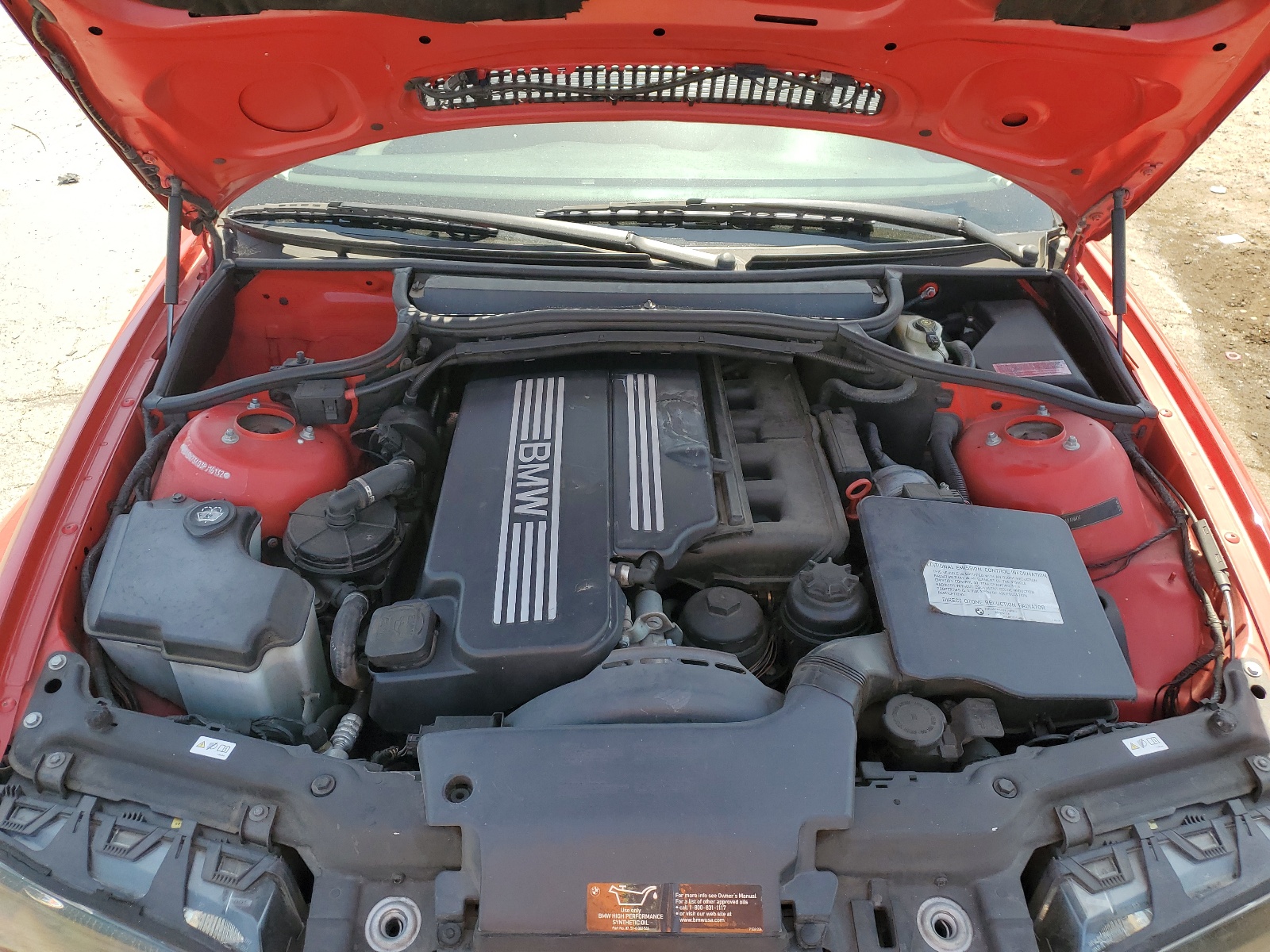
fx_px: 954
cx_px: 635
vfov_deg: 53.1
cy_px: 476
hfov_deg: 67.3
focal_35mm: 26
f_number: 1.5
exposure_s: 1/667
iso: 50
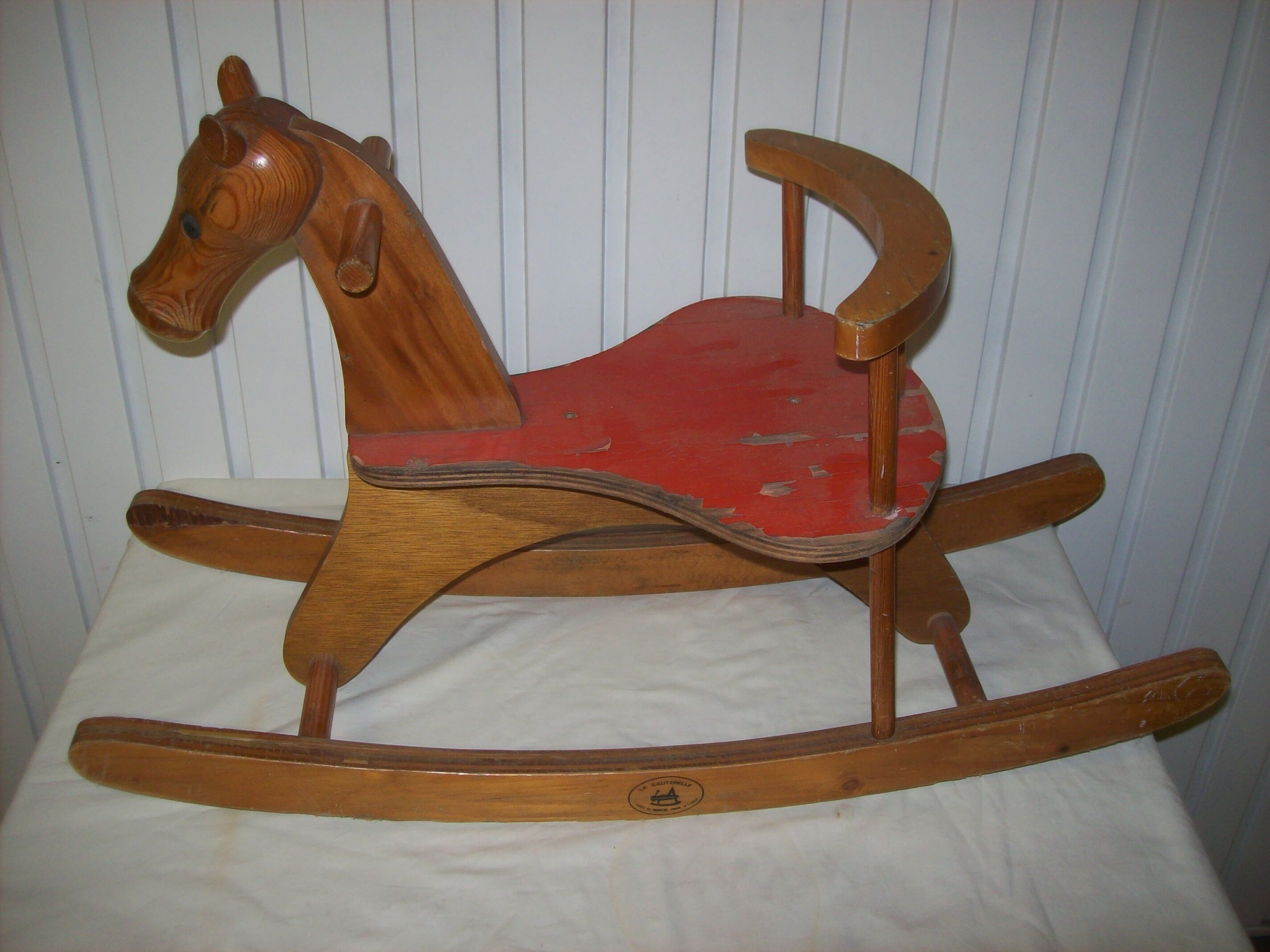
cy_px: 476
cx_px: 635
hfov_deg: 51.4
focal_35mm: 36
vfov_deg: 39.6
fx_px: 1320
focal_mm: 6
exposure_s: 1/64
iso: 80
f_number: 2.7
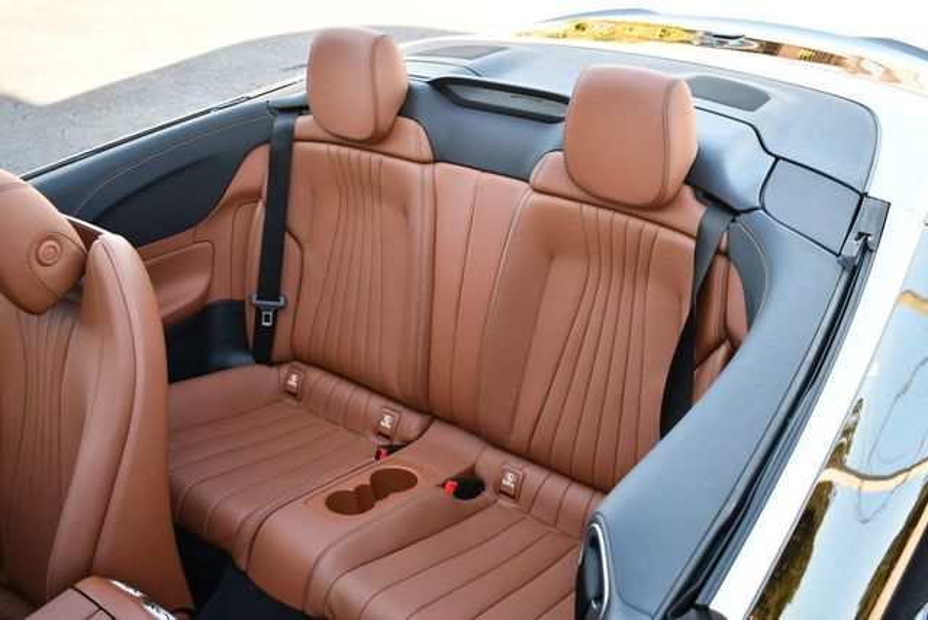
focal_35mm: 36
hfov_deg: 53.1
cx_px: 464
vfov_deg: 36.9
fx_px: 929
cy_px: 310
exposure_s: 1/250
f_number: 4
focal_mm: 18
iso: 400
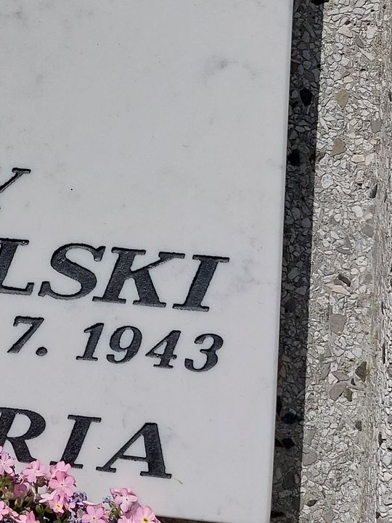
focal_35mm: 77
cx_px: -73
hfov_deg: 18.2
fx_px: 1164
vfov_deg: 23.6
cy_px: -64
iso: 25
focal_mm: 5.23
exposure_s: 1/2554
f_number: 1.8
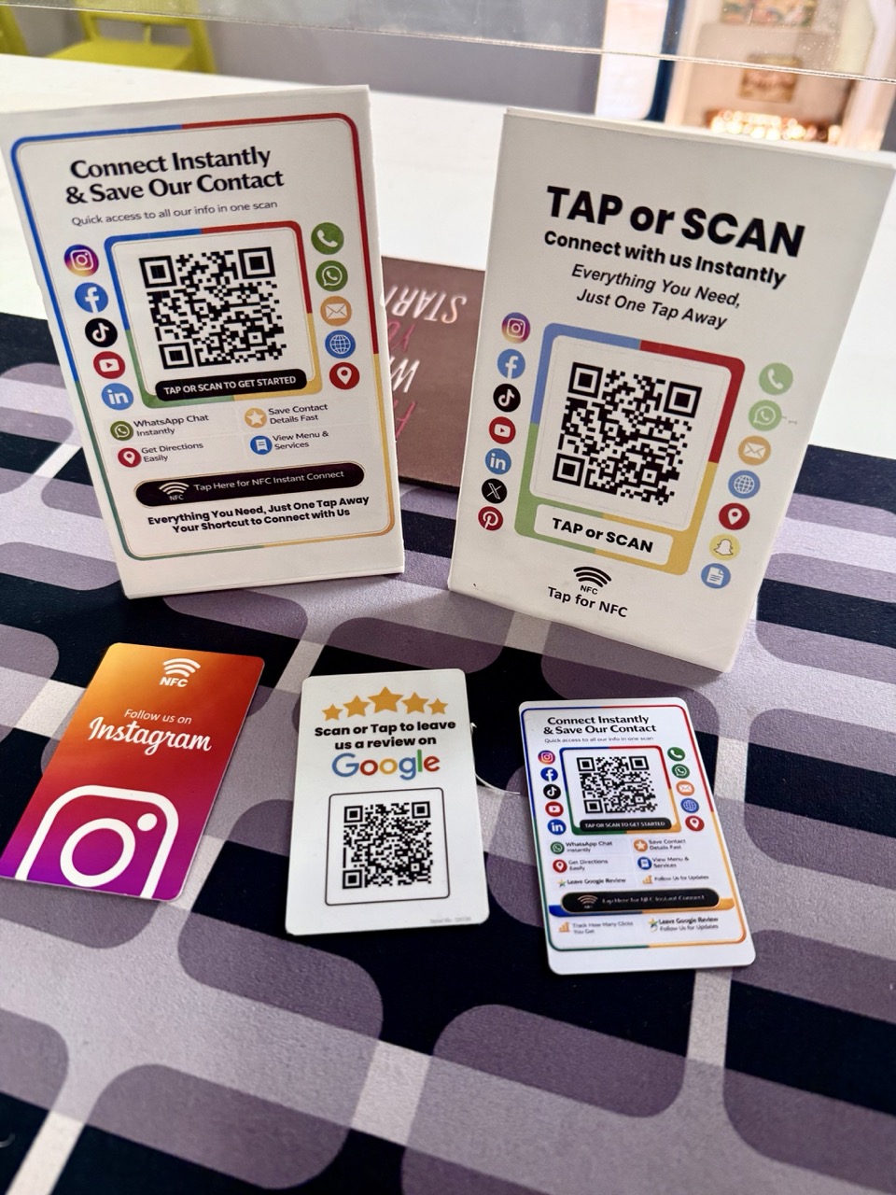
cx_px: 448
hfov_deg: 56.8
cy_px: 598
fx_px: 828
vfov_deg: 71.6
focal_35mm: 24
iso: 160
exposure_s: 1/100
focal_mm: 6.76
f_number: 1.78
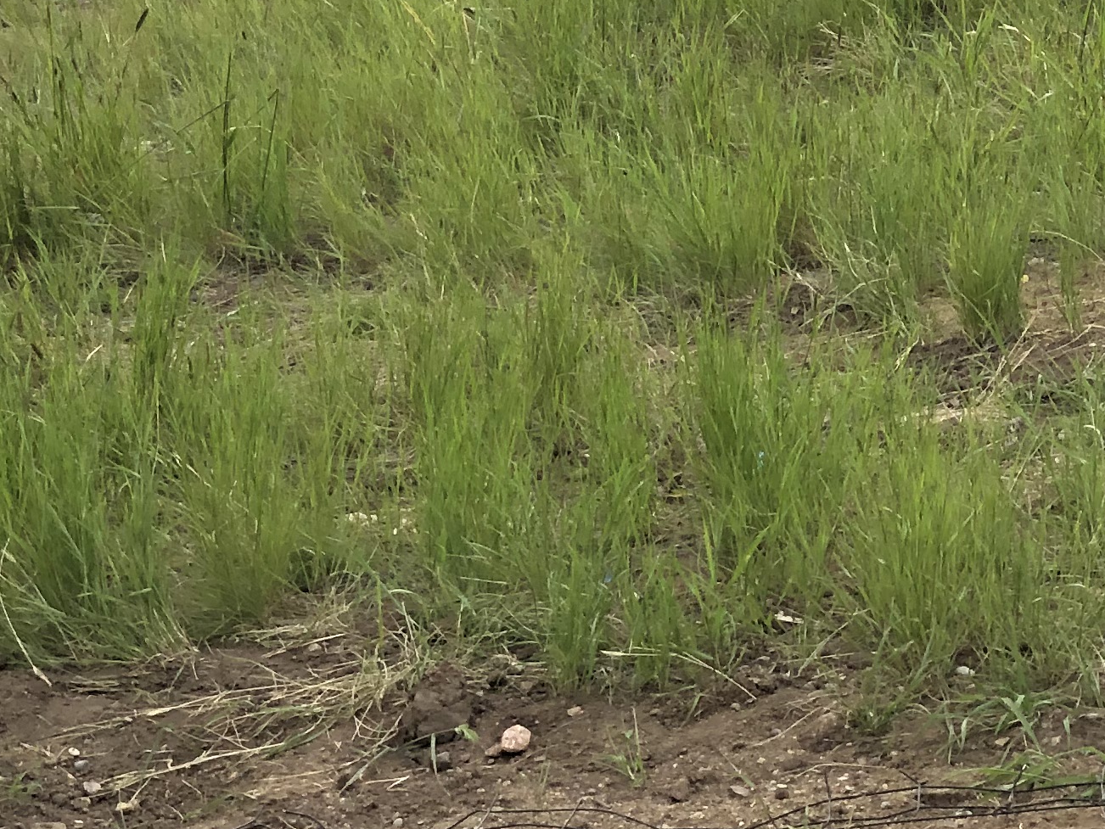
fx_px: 5140
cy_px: -300
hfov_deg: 12.3
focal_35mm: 161
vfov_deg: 9.0
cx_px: 448
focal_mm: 6
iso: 16
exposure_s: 1/306
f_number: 2.4
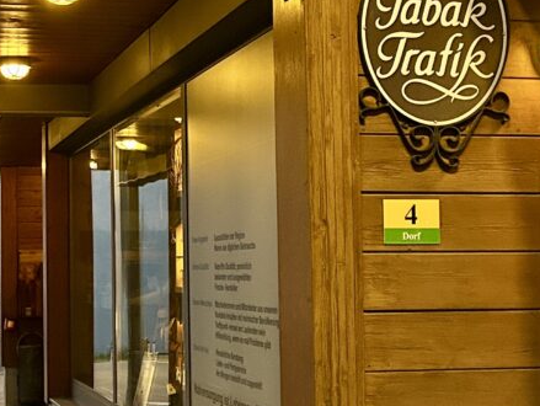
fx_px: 1108
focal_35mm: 71
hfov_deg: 26.7
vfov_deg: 19.9
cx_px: 90
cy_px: -34
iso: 320
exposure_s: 1/50
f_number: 1.5
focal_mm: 5.7
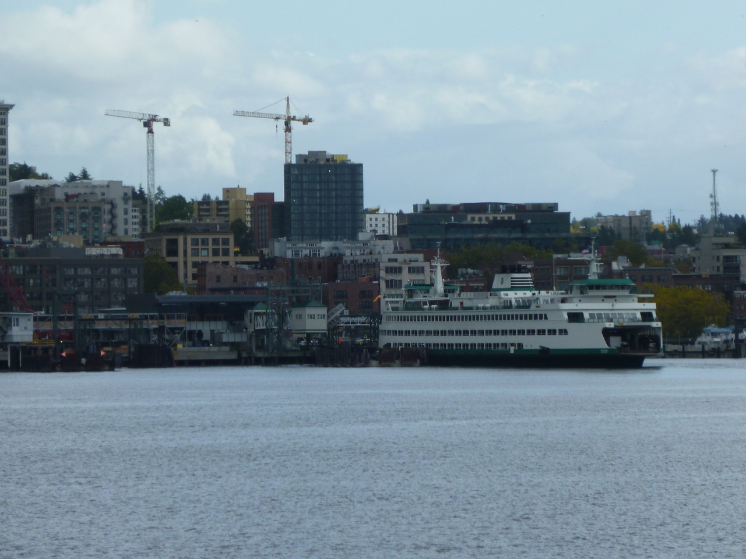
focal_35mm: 250
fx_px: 5388
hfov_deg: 7.9
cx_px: 373
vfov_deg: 5.9
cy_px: 280
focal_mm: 36
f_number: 5.9
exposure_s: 1/250
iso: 80
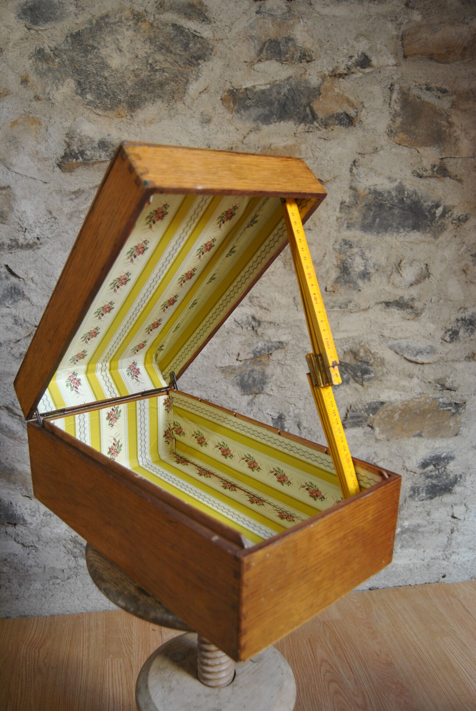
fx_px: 564
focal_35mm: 28
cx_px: 238
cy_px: 356
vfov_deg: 64.5
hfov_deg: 45.8
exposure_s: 1/30
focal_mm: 19
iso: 400
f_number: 3.5
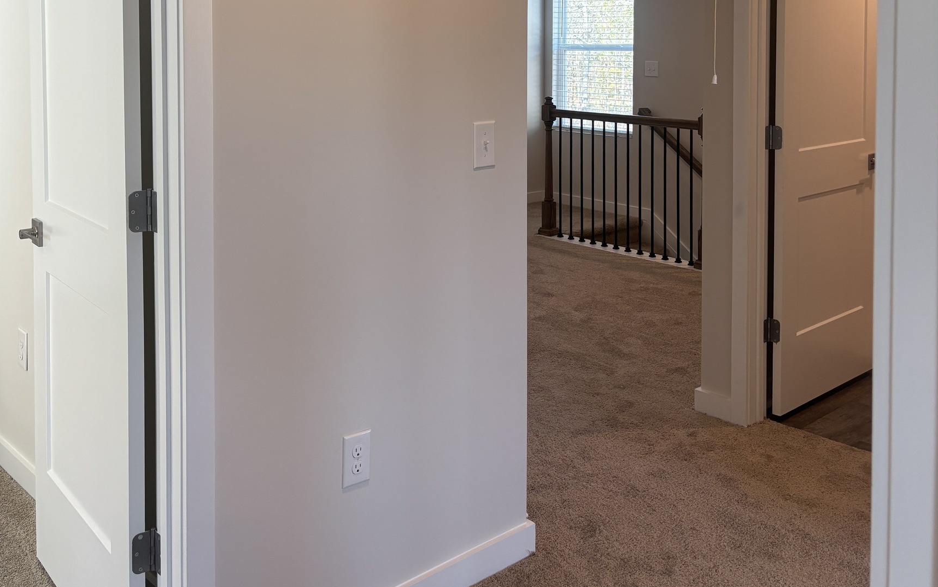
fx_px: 946
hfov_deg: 52.7
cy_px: 69
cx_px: 471
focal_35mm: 37
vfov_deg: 32.9
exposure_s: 1/120
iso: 100
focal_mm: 5.96
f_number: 1.6
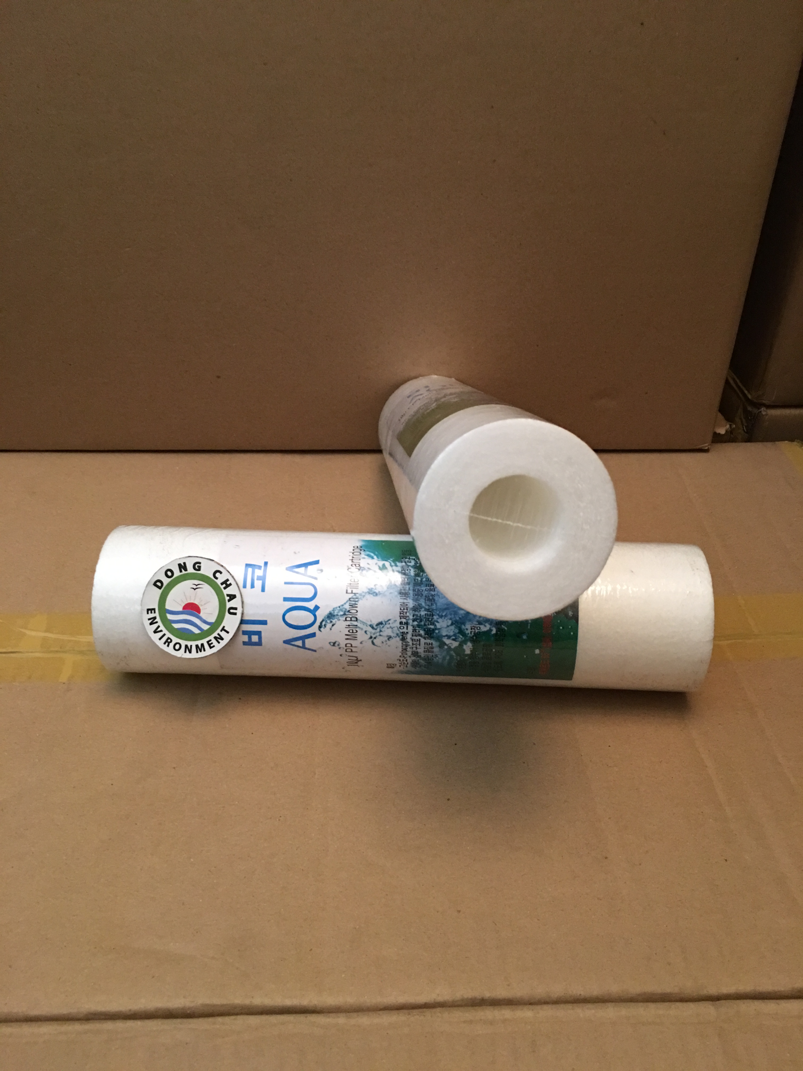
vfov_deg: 61.7
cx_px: 402
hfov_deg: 48.2
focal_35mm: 29
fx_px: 897
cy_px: 536
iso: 160
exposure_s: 1/8
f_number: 2.2
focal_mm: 4.15
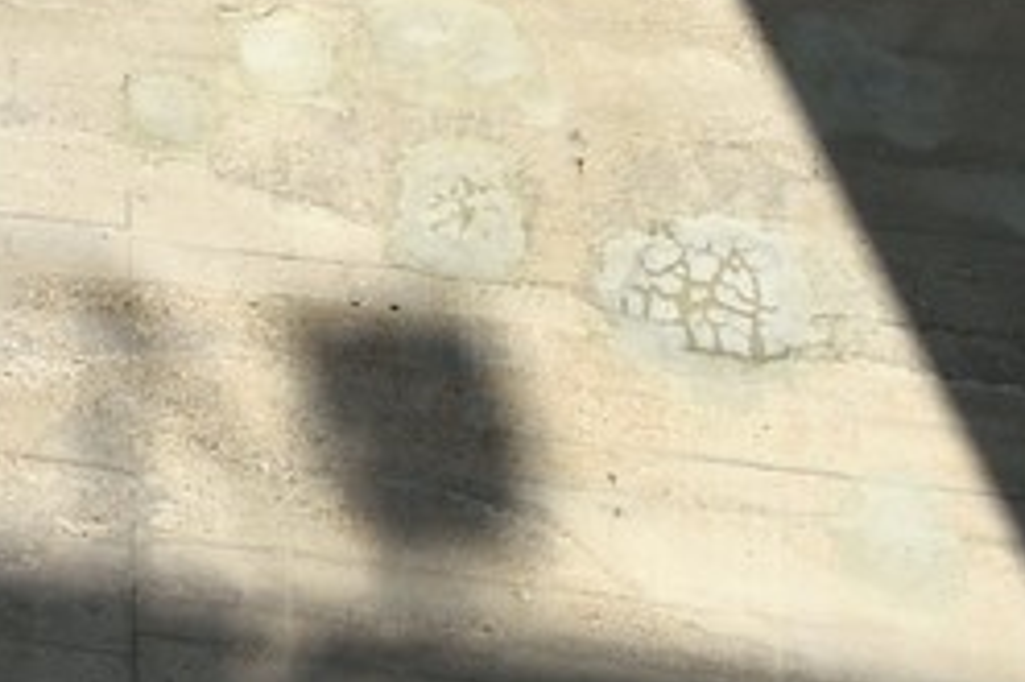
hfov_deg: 11.1
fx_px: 4410
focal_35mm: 155
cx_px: -1476
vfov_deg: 8.0
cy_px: -1099
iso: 200
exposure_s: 1/250
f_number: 13
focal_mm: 24
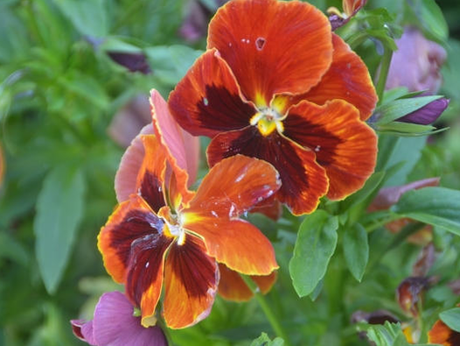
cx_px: 244
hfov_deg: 6.0
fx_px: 4361
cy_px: 173
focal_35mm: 328
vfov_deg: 4.5
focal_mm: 200
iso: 400
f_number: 6.3
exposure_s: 1/125
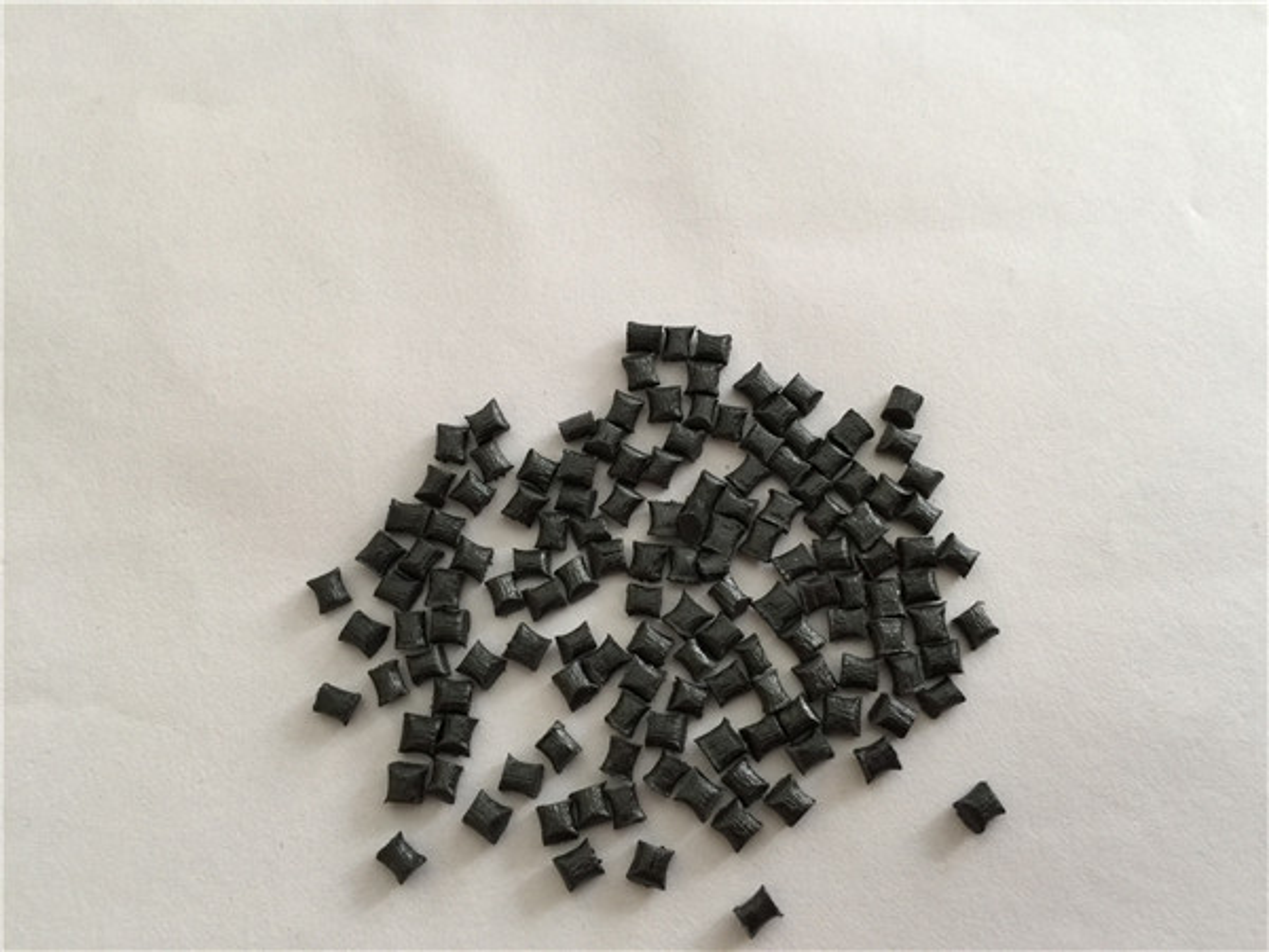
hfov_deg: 61.7
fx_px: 1063
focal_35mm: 29
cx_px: 634
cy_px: 476
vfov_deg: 48.2
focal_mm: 4.15
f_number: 2.2
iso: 50
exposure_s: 1/15
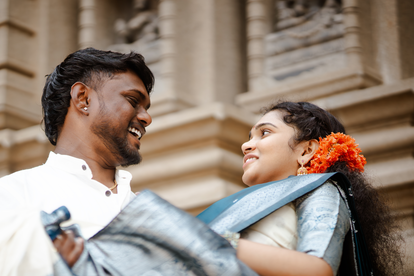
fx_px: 1334
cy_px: 159
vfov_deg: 11.8
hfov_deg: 17.6
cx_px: 164
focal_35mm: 116
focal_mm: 85
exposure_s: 1/8000
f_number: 1.4
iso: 320
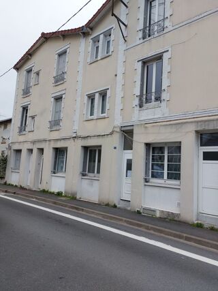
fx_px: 210
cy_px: 146
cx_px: 109
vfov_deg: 69.4
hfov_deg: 54.9
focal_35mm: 25
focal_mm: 5.23
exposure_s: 1/275
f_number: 1.8
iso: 25
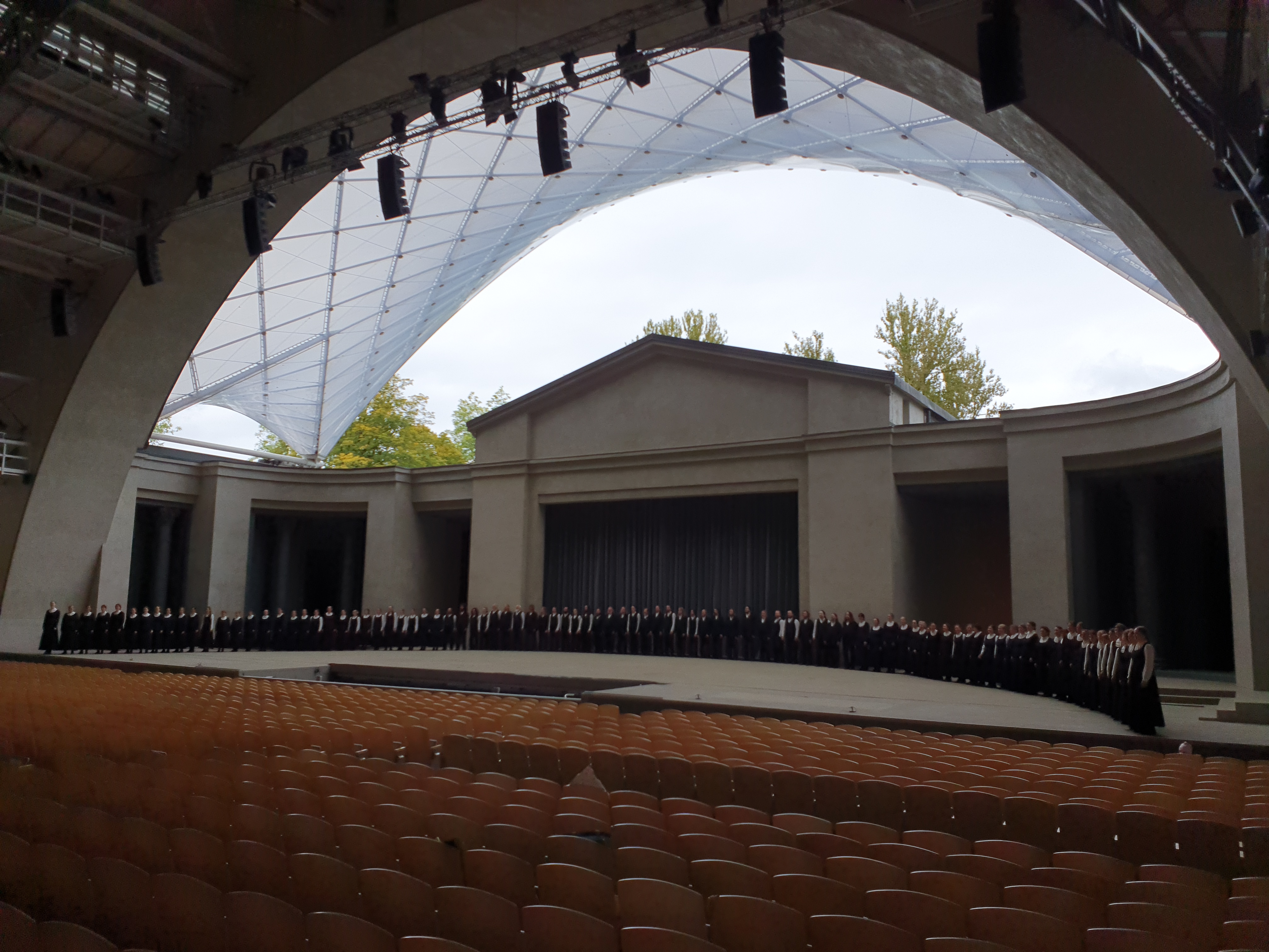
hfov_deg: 67.3
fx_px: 953
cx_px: 634
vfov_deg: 53.1
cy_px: 476
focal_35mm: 26
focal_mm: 4.32
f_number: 2.4
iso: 50
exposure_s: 1/549
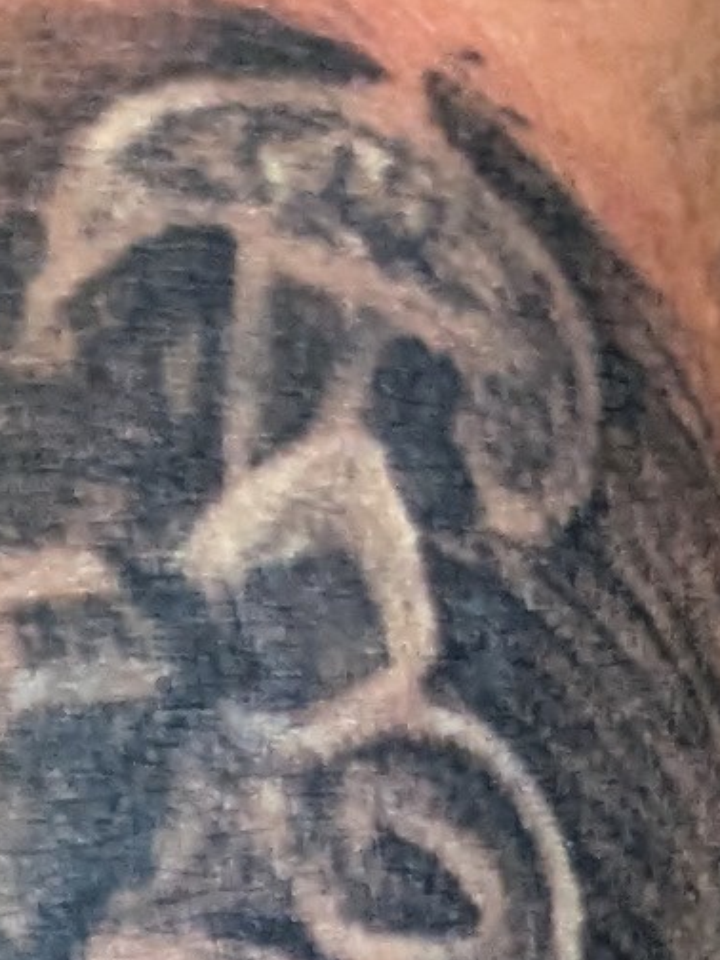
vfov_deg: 7.1
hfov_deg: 6.8
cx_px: -204
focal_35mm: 216
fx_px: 5990
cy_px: 3710
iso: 640
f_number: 1.73
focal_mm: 4.38
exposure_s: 1/120
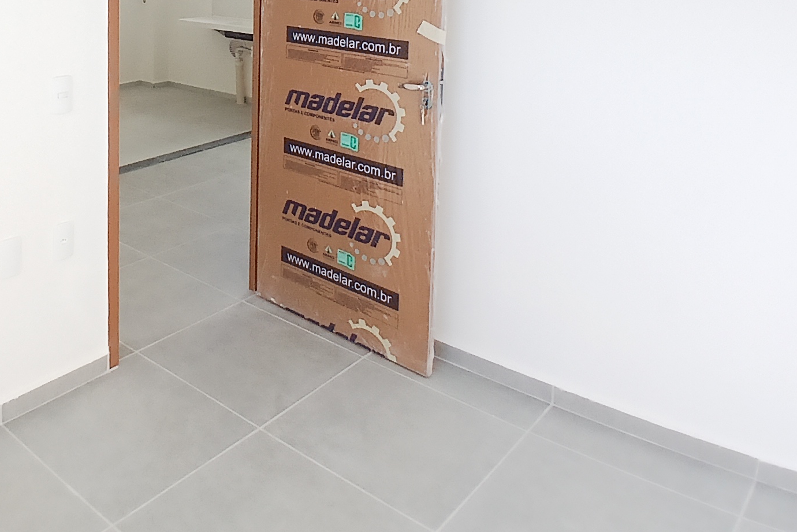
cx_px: 173
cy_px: -3
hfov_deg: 53.8
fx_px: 731
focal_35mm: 33
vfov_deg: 35.9
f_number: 2.2
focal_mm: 1.4
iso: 50
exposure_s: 1/159
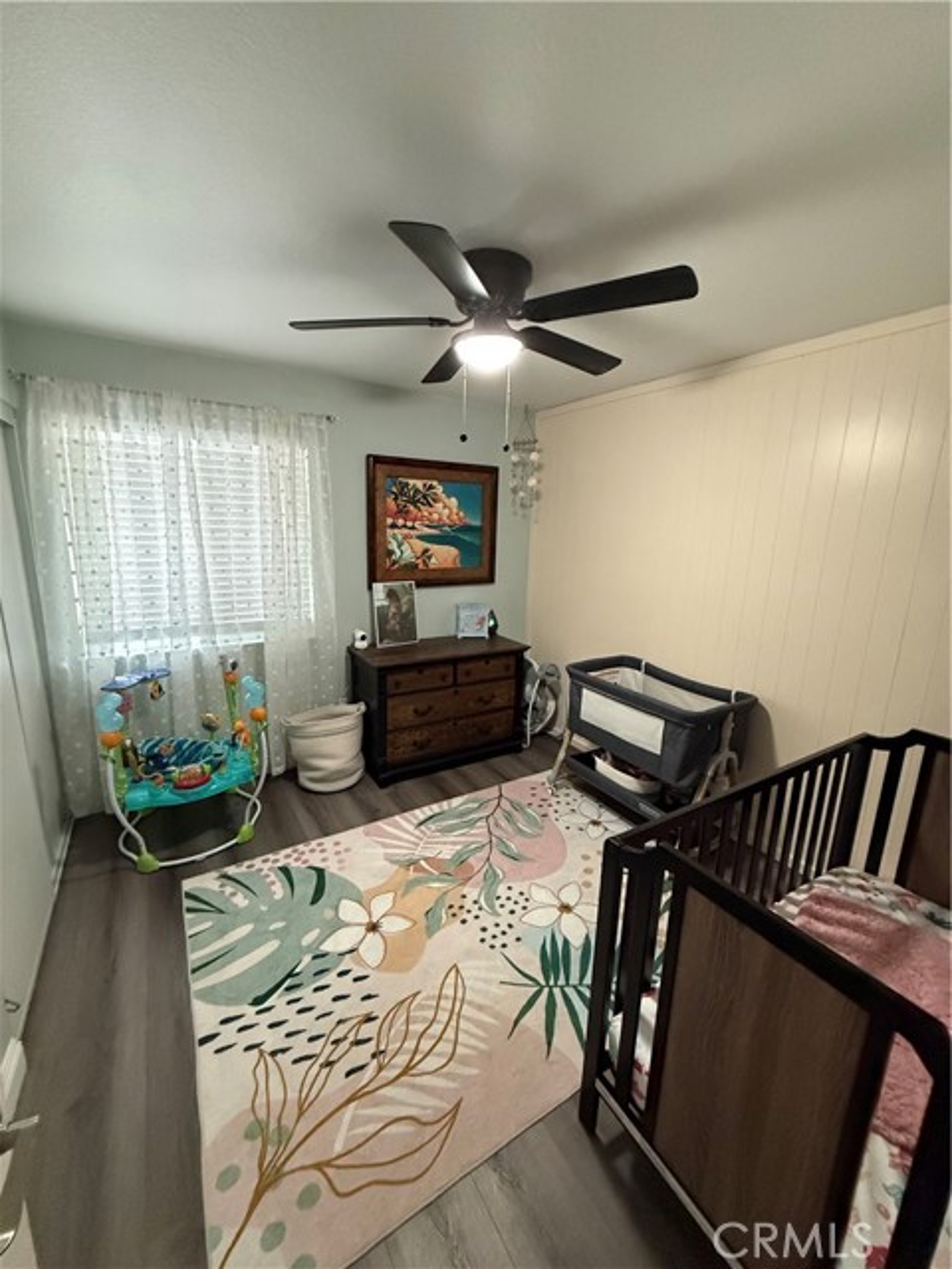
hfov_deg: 85.7
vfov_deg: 102.1
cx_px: 476
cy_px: 634
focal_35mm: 14
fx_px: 513
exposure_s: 1/60
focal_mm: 2.22
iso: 800
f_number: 2.2
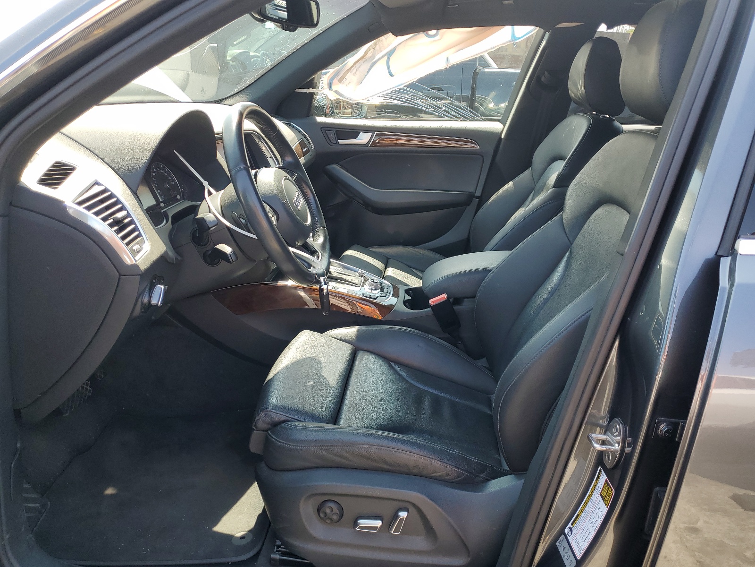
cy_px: 284
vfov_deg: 53.1
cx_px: 378
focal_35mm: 26
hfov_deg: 67.3
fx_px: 567
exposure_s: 1/357
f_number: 1.5
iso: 50
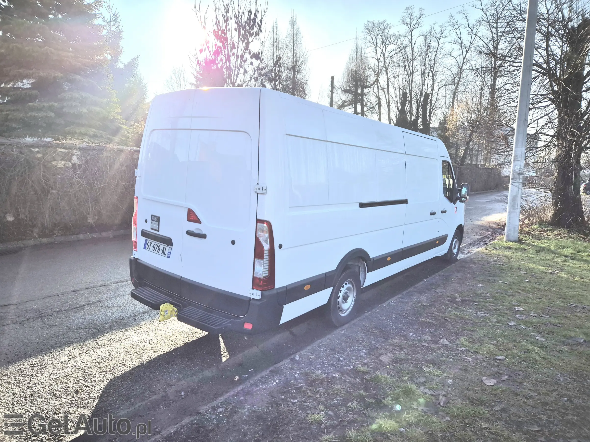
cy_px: 221
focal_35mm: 23
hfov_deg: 73.9
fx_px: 392
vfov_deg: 58.9
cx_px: 295
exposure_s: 1/3333
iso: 25
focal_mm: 5.4
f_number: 1.8
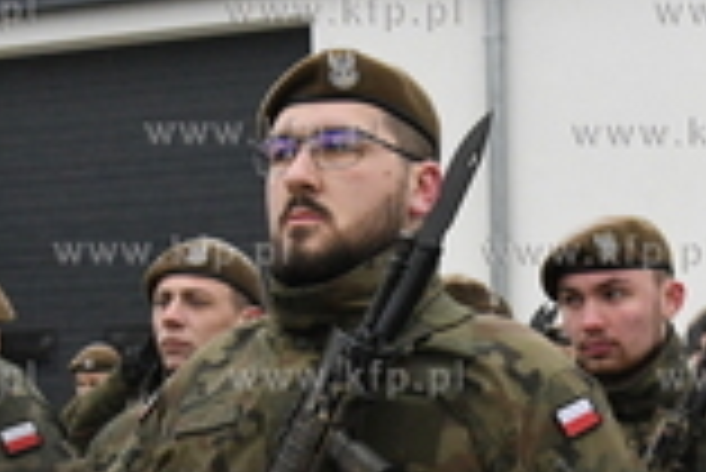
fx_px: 2100
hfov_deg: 19.0
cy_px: 438
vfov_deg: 12.7
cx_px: 504
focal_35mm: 107
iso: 7200
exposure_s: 1/3200
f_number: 5.6
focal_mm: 28
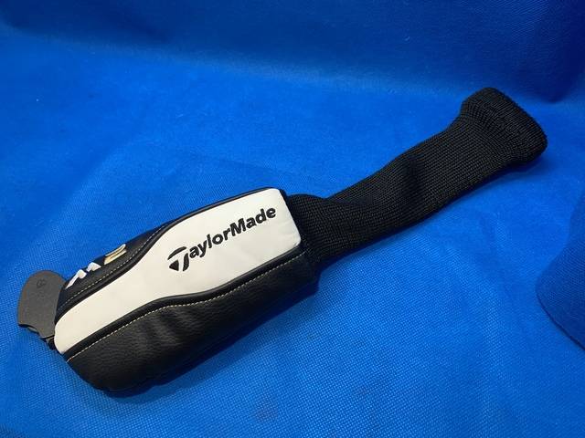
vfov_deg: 53.1
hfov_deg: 67.3
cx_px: 292
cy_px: 219
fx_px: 439
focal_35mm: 26
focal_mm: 4.25
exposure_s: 1/60
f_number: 1.8
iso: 100
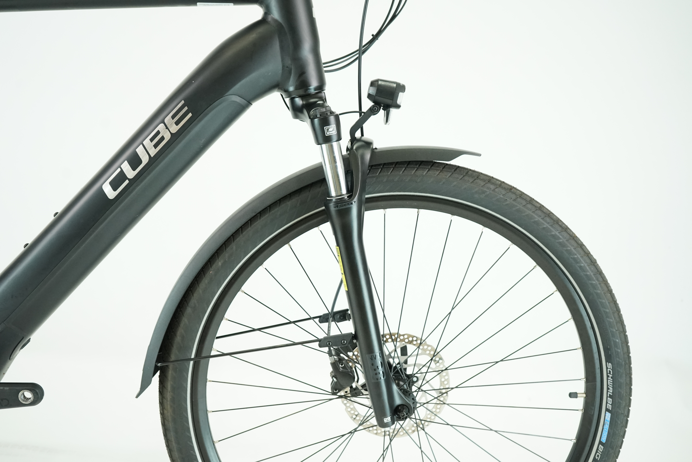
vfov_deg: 35.1
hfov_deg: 50.7
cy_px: 231
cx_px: 346
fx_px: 730
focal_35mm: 38
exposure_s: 1/200
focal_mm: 38
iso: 2500
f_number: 5
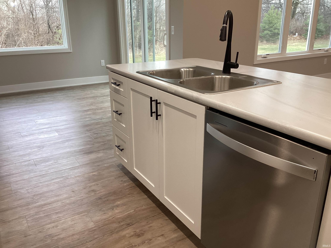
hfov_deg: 58.4
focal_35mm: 31
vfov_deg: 45.4
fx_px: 296
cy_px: 124
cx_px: 166
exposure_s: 1/60
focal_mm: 3.3
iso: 100
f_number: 2.4
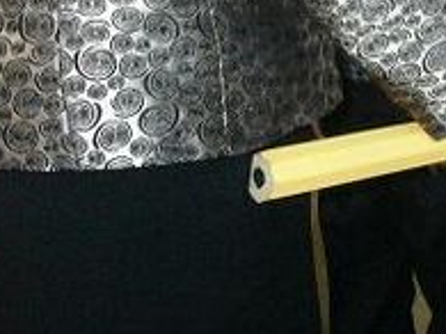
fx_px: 1288
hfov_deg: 18.8
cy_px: -58
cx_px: 503
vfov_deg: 14.3
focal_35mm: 100
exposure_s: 1/60
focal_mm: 6.5
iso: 400
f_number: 2.9
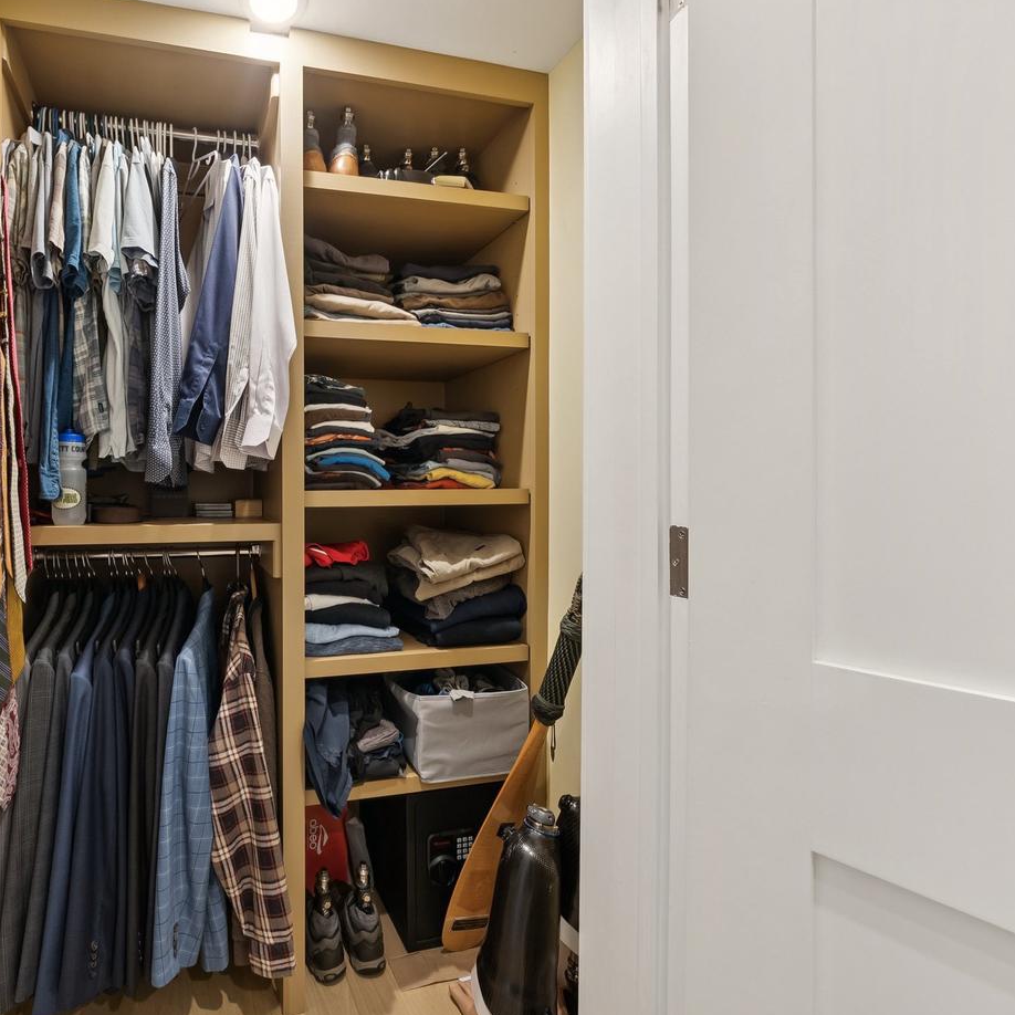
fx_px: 531
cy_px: 490
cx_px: 297
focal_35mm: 16
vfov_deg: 87.4
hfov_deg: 82.8
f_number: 7.1
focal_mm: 12
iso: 640
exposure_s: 1/10
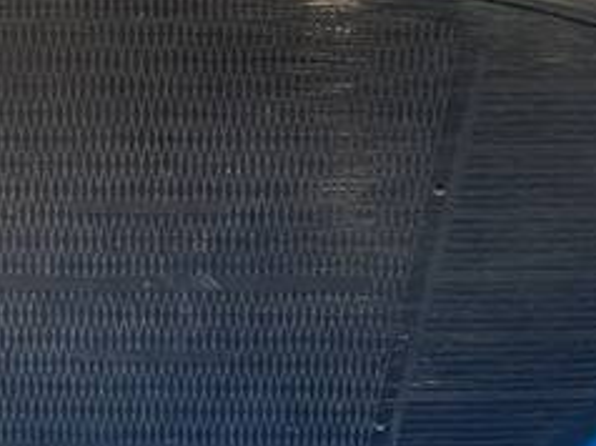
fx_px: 1204
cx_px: 133
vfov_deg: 20.9
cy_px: 133
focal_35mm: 70
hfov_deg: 27.3
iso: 250
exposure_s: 1/60
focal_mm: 4.25
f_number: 1.8
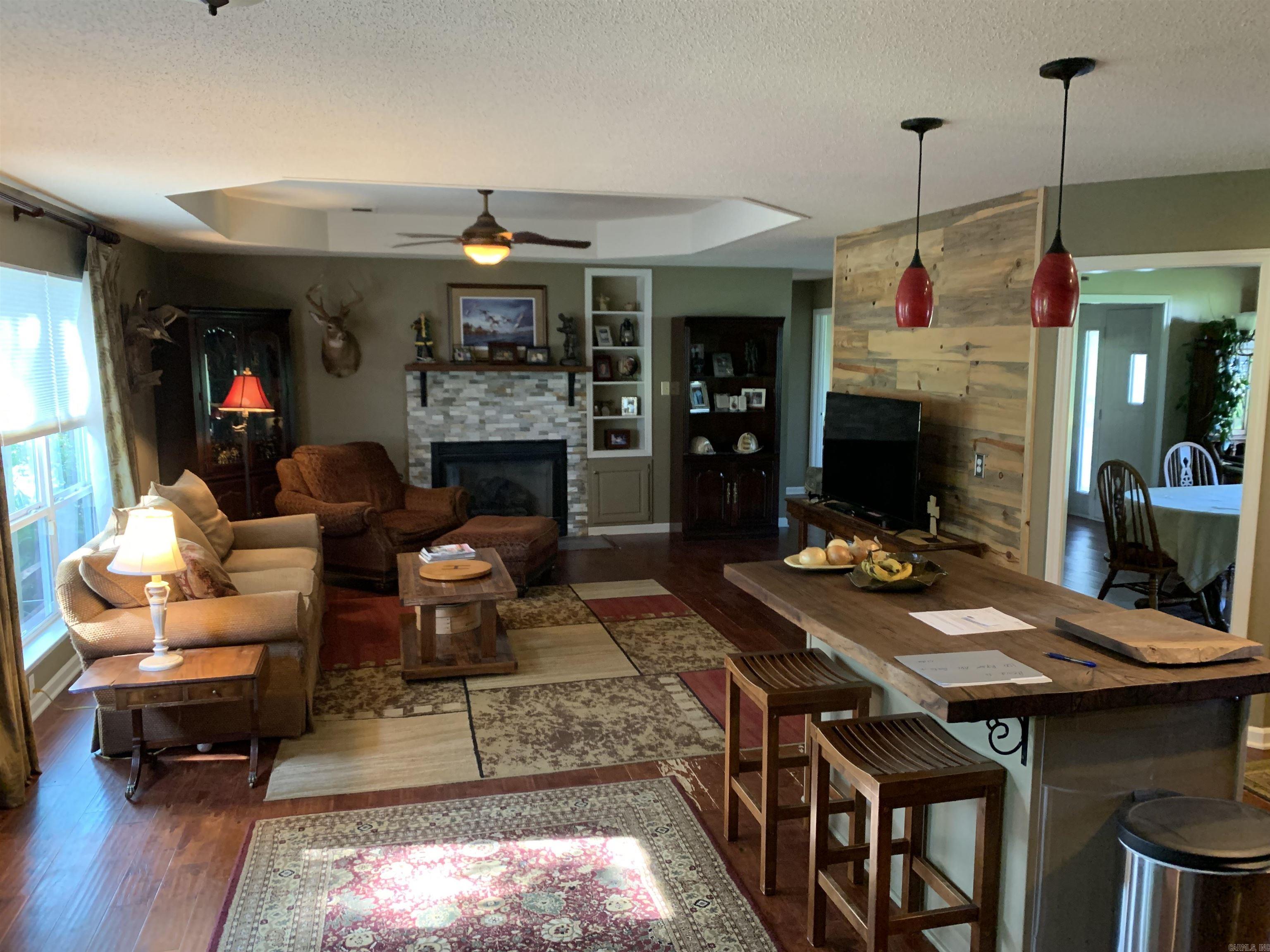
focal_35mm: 26
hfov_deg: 67.3
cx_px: 635
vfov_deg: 53.1
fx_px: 954
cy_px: 476
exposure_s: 1/40
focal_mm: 4.25
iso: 400
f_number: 1.8
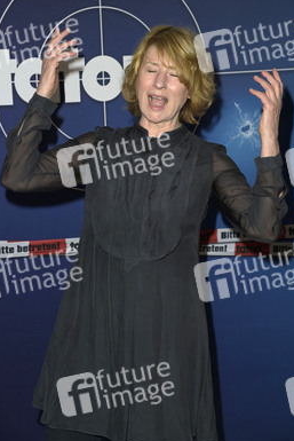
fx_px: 991
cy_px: 218
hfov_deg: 16.9
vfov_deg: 25.0
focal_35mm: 81
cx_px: 149
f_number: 5.6
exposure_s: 1/250
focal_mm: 78
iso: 640
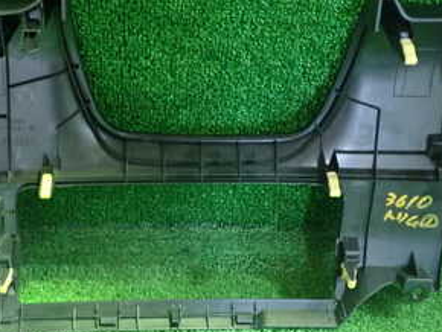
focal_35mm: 62
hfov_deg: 30.8
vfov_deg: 23.7
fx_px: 792
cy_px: 160
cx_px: 134
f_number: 2.3
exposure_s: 1/15
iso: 800
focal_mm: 5.4
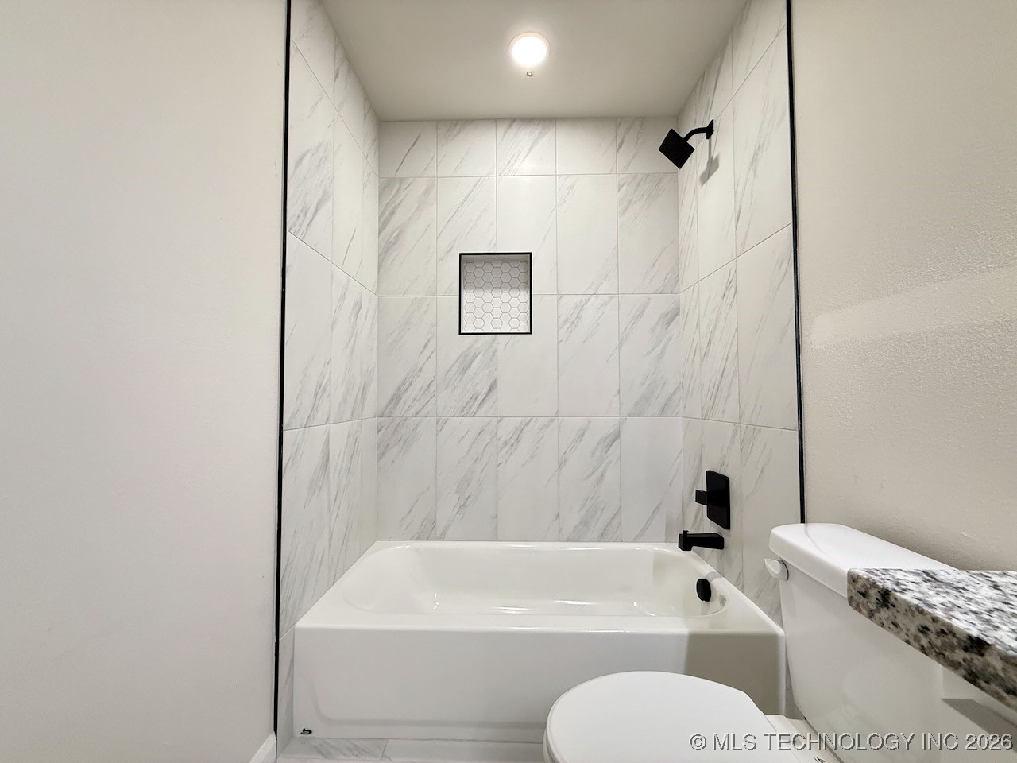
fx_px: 411
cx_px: 508
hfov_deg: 102.1
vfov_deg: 85.7
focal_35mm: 14
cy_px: 382
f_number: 2.2
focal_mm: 2.22
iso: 320
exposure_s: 1/120
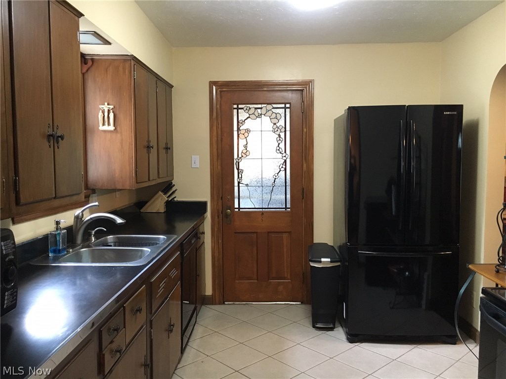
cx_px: 253
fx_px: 424
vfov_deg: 48.2
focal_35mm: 29
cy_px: 190
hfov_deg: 61.7
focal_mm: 4.15
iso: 200
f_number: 2.2
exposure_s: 1/30
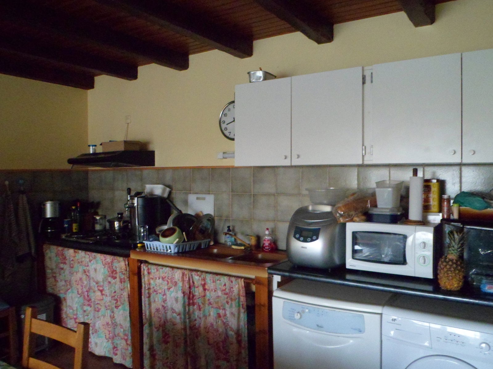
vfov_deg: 51.4
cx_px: 246
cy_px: 184
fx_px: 385
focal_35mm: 27
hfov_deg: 65.3
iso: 480
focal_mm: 4.9
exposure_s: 1/15
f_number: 3.3
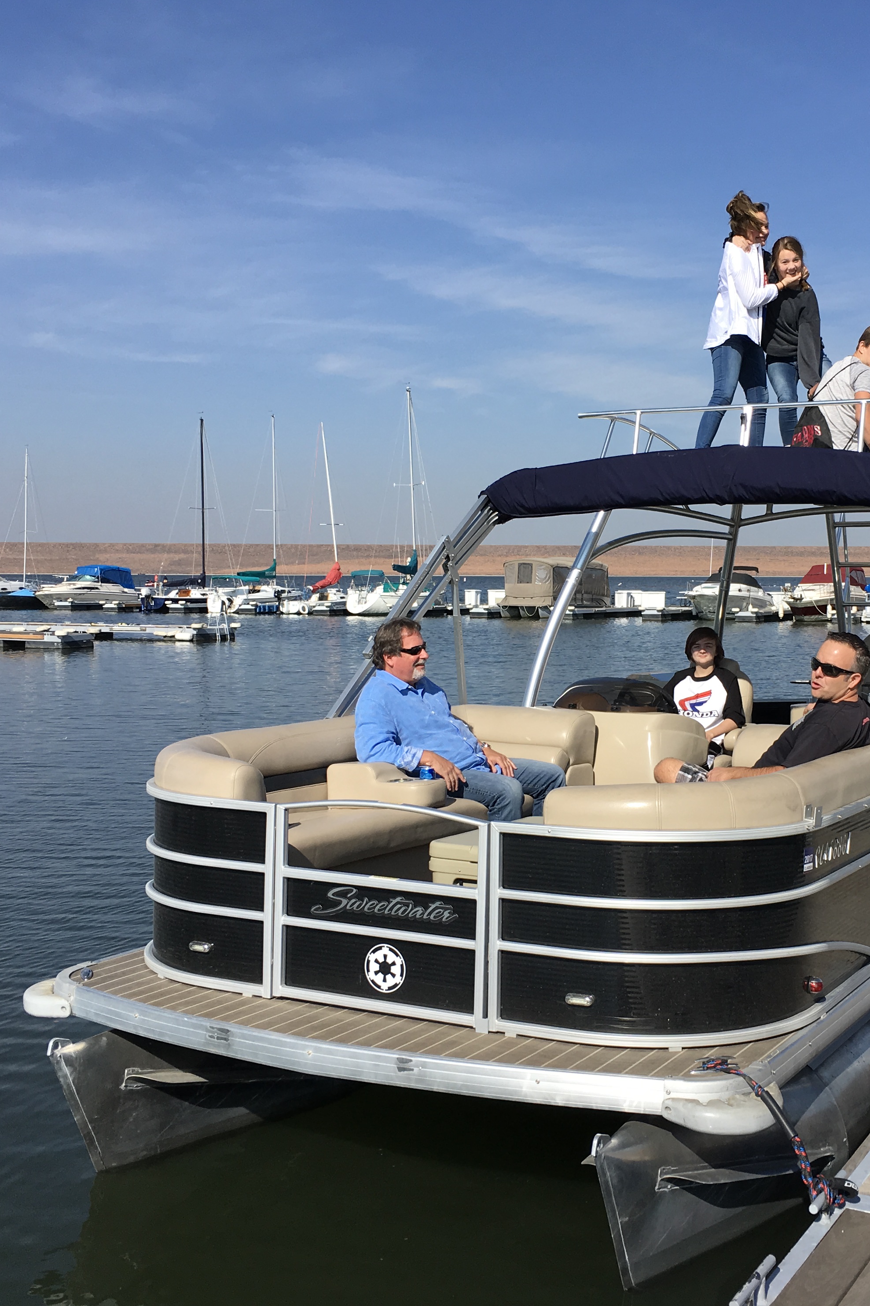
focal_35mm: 41
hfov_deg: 32.3
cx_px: 606
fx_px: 1486
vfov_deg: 47.4
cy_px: 655
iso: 25
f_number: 2.2
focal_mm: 4.15
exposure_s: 1/2079
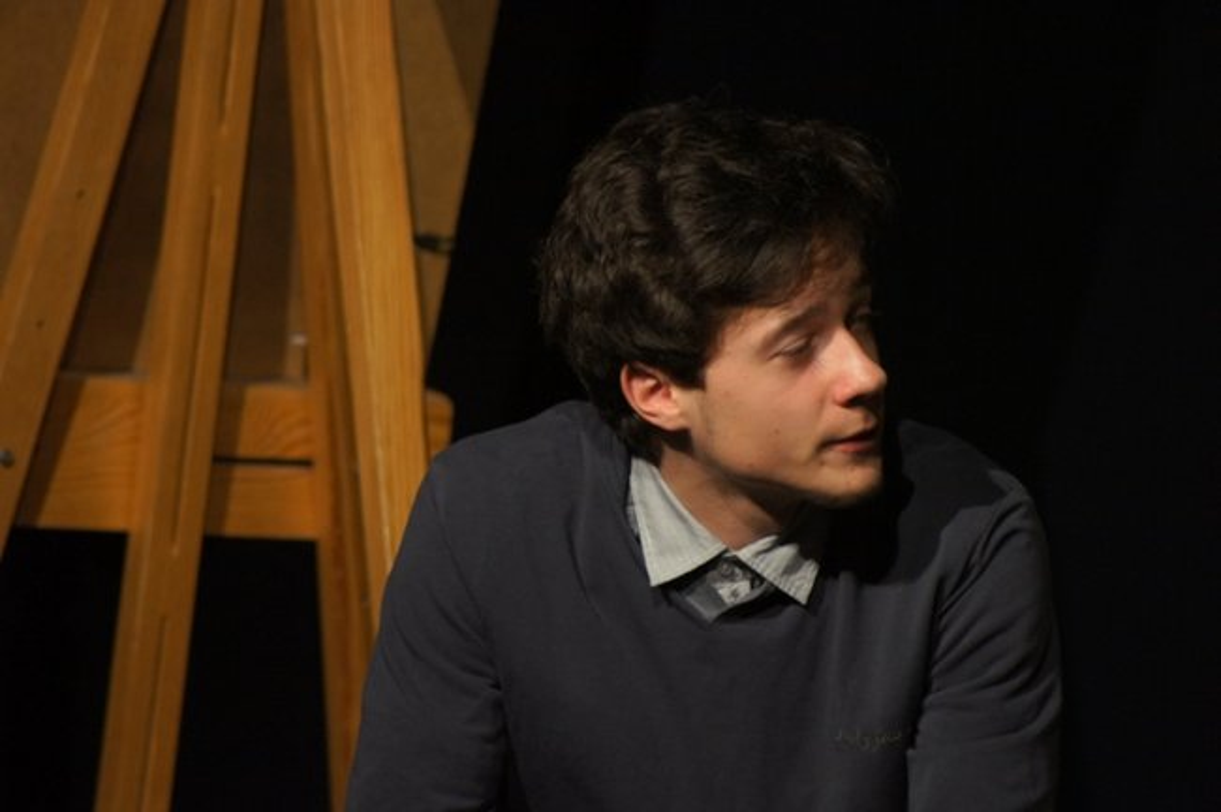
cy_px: 406
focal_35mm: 450
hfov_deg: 4.6
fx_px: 15247
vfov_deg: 3.0
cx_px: 610
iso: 1600
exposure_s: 1/60
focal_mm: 300
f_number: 5.6
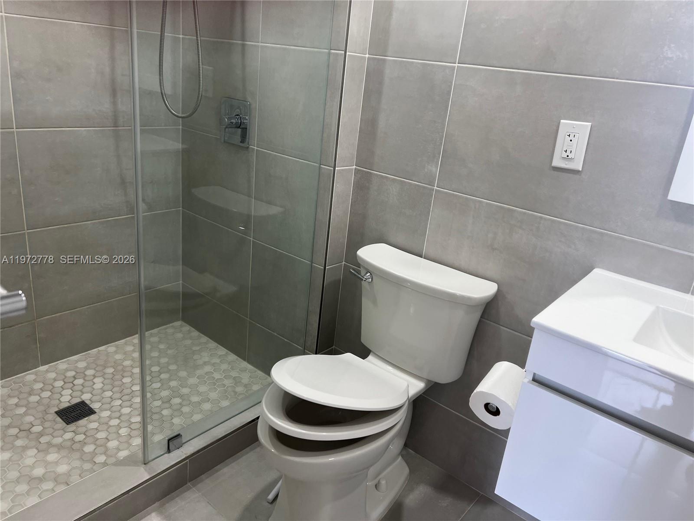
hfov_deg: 67.3
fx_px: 521
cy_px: 260
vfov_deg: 53.1
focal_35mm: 26
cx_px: 347
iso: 100
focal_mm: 5.7
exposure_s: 1/120
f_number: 1.5
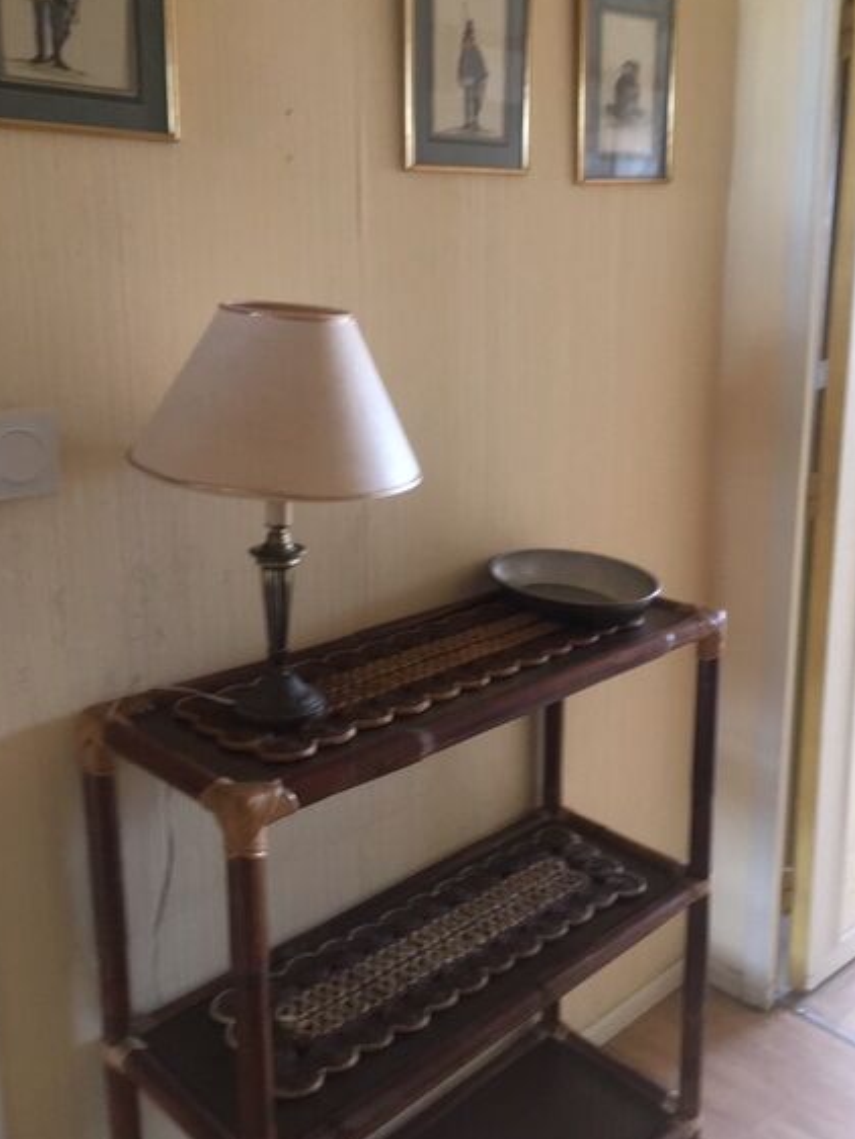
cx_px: 472
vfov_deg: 55.2
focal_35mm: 33
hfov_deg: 42.9
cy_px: 505
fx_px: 1086
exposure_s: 1/20
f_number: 2.2
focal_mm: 4.15
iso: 200
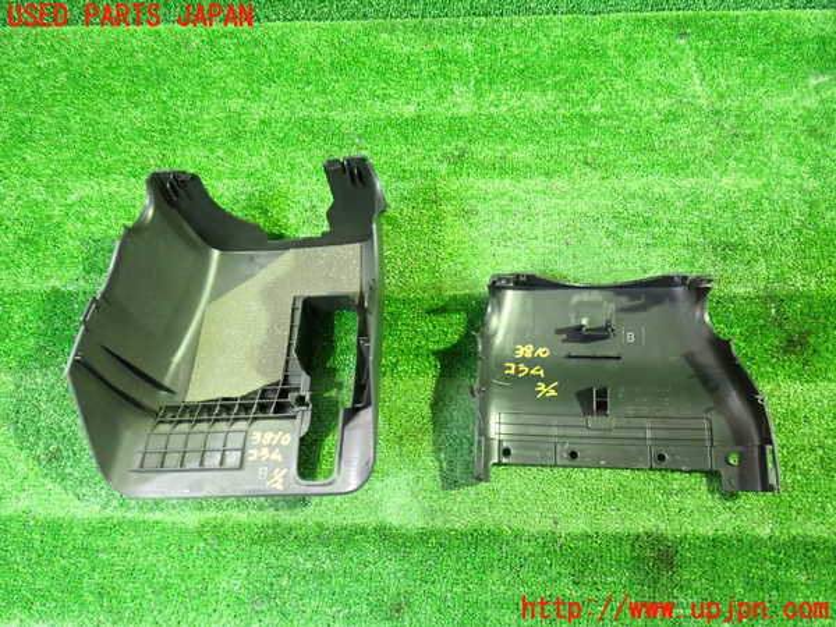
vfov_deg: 46.8
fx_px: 725
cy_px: 314
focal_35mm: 30
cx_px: 418
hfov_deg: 60.0
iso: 800
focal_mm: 5.4
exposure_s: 1/20
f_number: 2.3
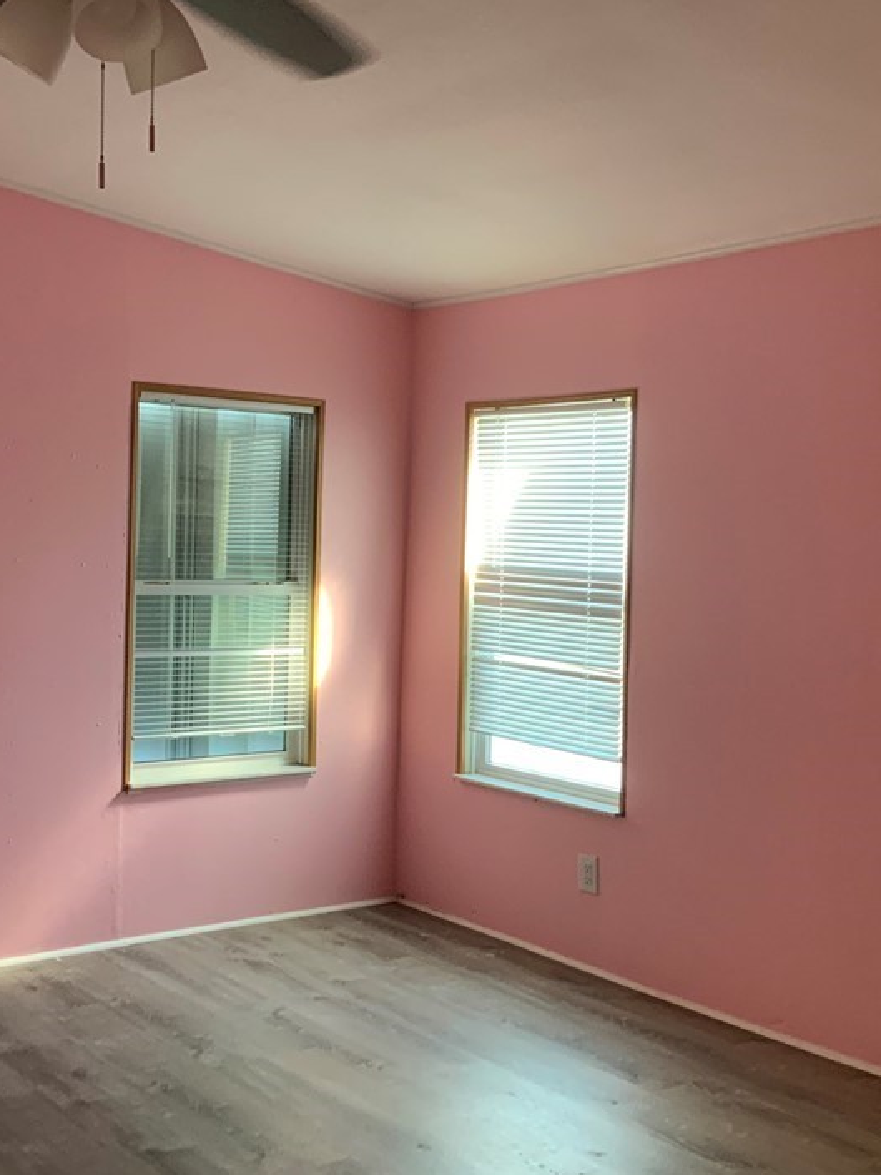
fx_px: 1426
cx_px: 283
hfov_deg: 34.0
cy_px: 582
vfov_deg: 44.8
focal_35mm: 42
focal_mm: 3
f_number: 1.8
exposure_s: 1/60
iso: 125
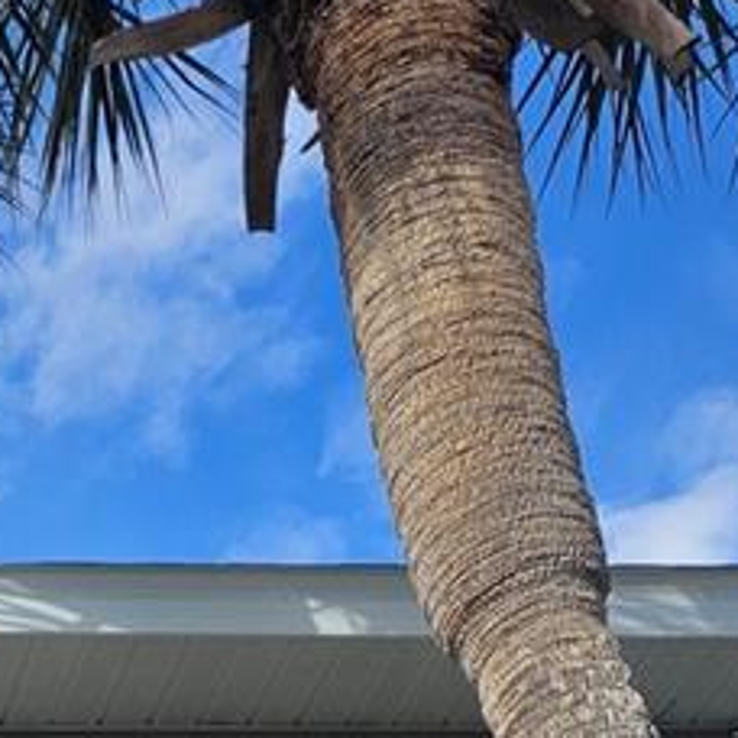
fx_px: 2581
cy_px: 1567
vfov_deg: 13.5
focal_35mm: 107
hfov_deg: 14.6
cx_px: -508
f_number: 1.8
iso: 25
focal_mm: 5.4
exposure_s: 1/1904
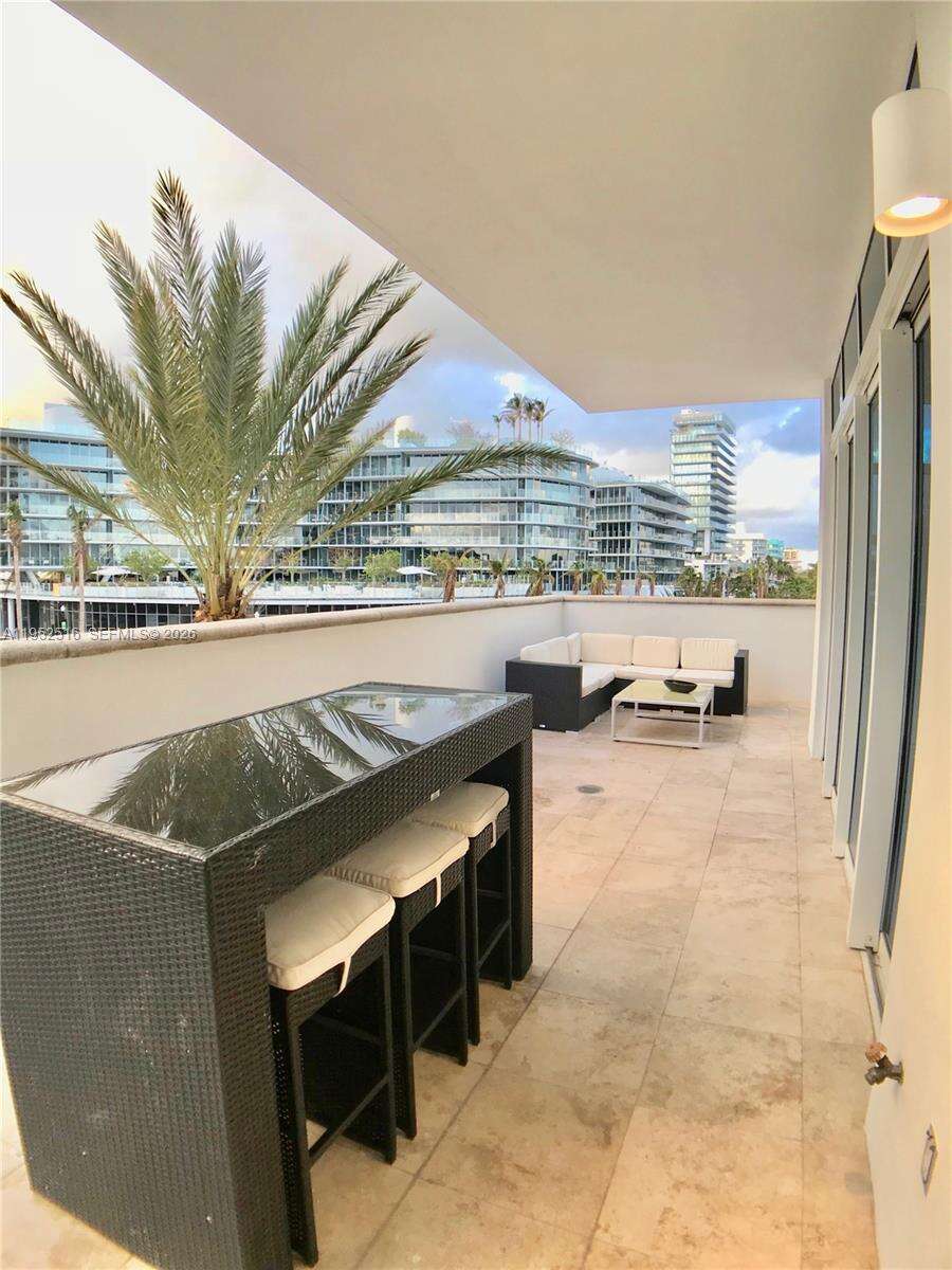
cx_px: 476
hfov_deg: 49.7
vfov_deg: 63.4
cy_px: 635
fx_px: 1027
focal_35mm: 28
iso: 25
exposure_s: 1/120
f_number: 1.8
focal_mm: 3.99
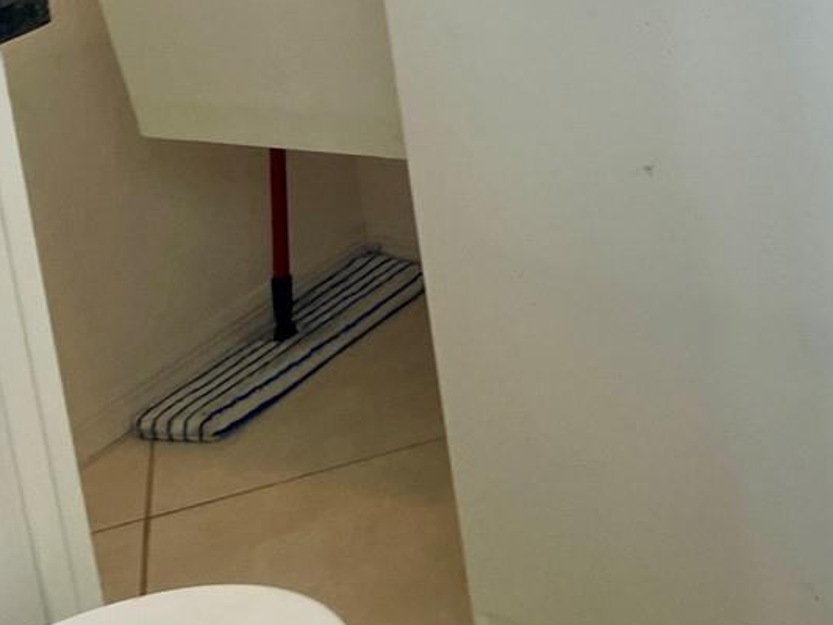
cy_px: -267
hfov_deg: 22.8
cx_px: 1024
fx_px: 1877
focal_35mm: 78
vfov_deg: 17.3
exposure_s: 1/60
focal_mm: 4.2
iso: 64
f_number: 1.6
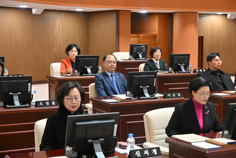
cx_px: 118
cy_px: 79
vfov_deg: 19.5
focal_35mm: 70
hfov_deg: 28.8
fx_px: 459
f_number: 6.3
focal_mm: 70
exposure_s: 1/200
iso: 5000
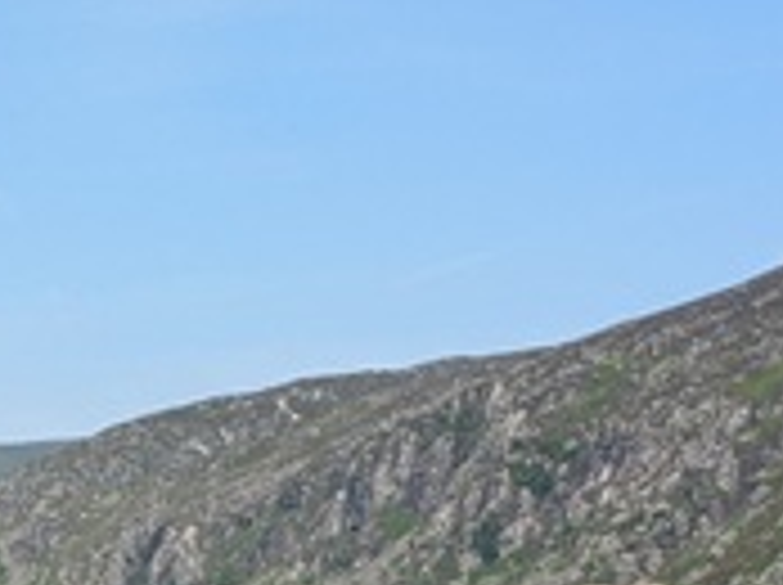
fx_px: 2440
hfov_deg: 15.0
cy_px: 470
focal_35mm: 108
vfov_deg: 13.6
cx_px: -752
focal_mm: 5.43
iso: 51
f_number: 1.89
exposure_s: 1/1420
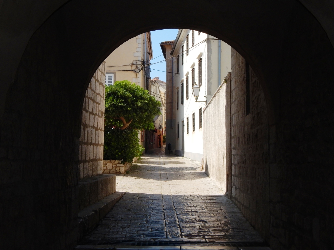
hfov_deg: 39.7
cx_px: 167
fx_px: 463
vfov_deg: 30.3
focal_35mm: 48
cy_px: 125
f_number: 3.7
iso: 125
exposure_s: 1/1250
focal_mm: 8.6
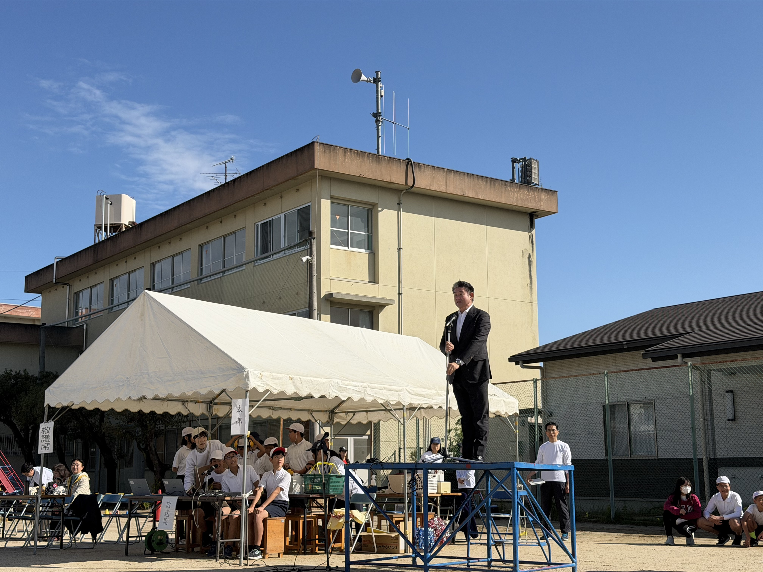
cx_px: 382
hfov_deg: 39.7
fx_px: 1058
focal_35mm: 48
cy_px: 286
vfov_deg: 30.3
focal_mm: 6.76
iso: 80
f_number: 1.78
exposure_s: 1/9901
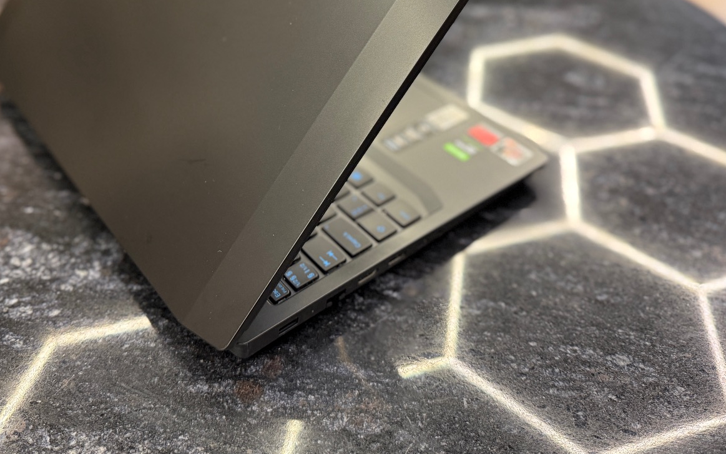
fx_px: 693
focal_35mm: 35
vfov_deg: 35.1
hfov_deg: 55.2
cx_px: 317
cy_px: 87
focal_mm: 6.76
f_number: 1.78
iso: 320
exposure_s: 1/60
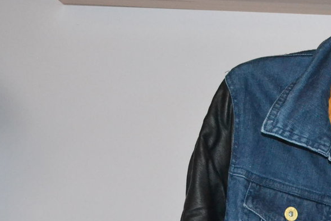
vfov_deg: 11.0
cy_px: 261
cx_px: 390
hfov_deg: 16.2
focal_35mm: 122
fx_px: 1121
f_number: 4.8
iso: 3200
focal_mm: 32
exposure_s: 1/60
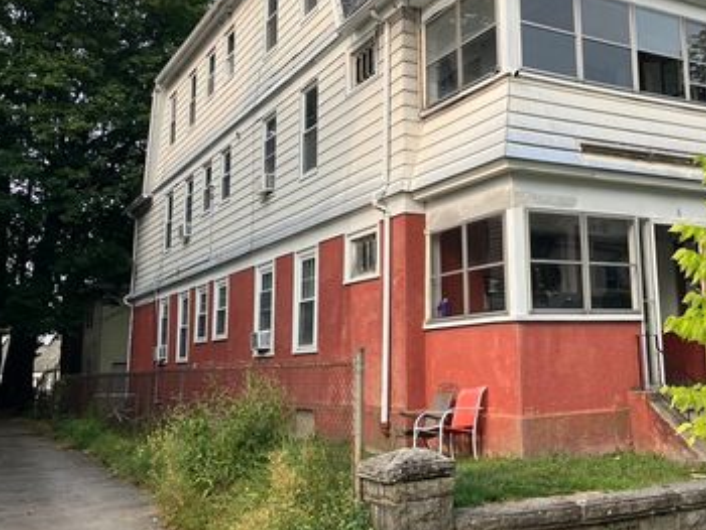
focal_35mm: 40
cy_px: 217
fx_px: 816
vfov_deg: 35.9
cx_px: 494
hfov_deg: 45.7
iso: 32
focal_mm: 3.99
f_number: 1.8
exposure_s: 1/684
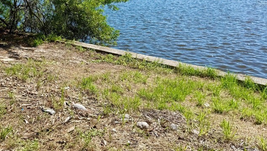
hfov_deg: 47.3
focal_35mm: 42
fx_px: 297
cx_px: 81
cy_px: 3
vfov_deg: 26.9
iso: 80
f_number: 1.78
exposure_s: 1/4405
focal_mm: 6.76
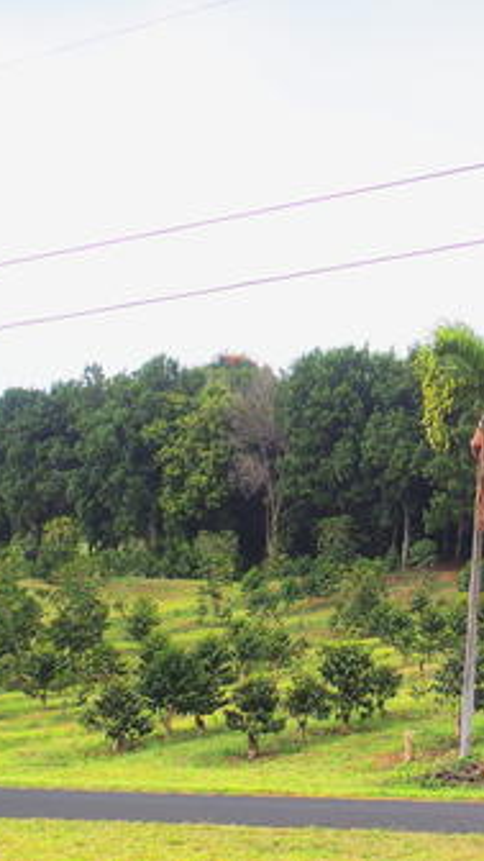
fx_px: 1666
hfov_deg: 16.4
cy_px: 430
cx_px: 415
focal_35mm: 73
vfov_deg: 29.0
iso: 100
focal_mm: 10.8
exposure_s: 1/320
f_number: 3.5
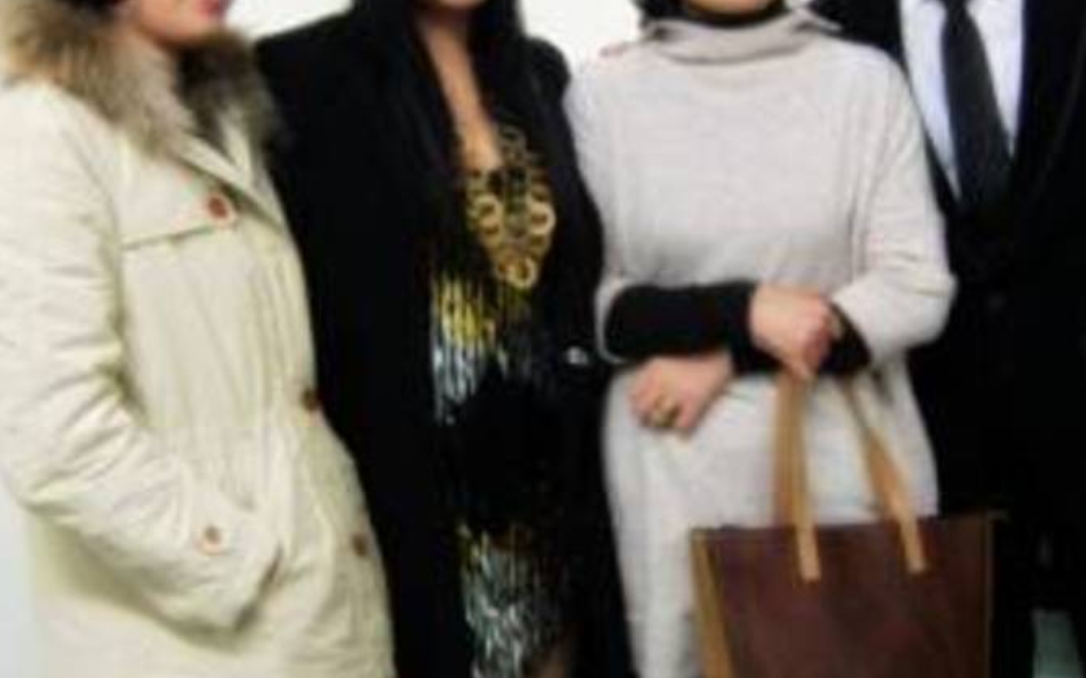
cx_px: 587
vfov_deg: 23.5
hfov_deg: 36.9
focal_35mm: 55
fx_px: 1628
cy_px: 266
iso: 123
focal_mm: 7.4
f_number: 2.8
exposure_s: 1/20
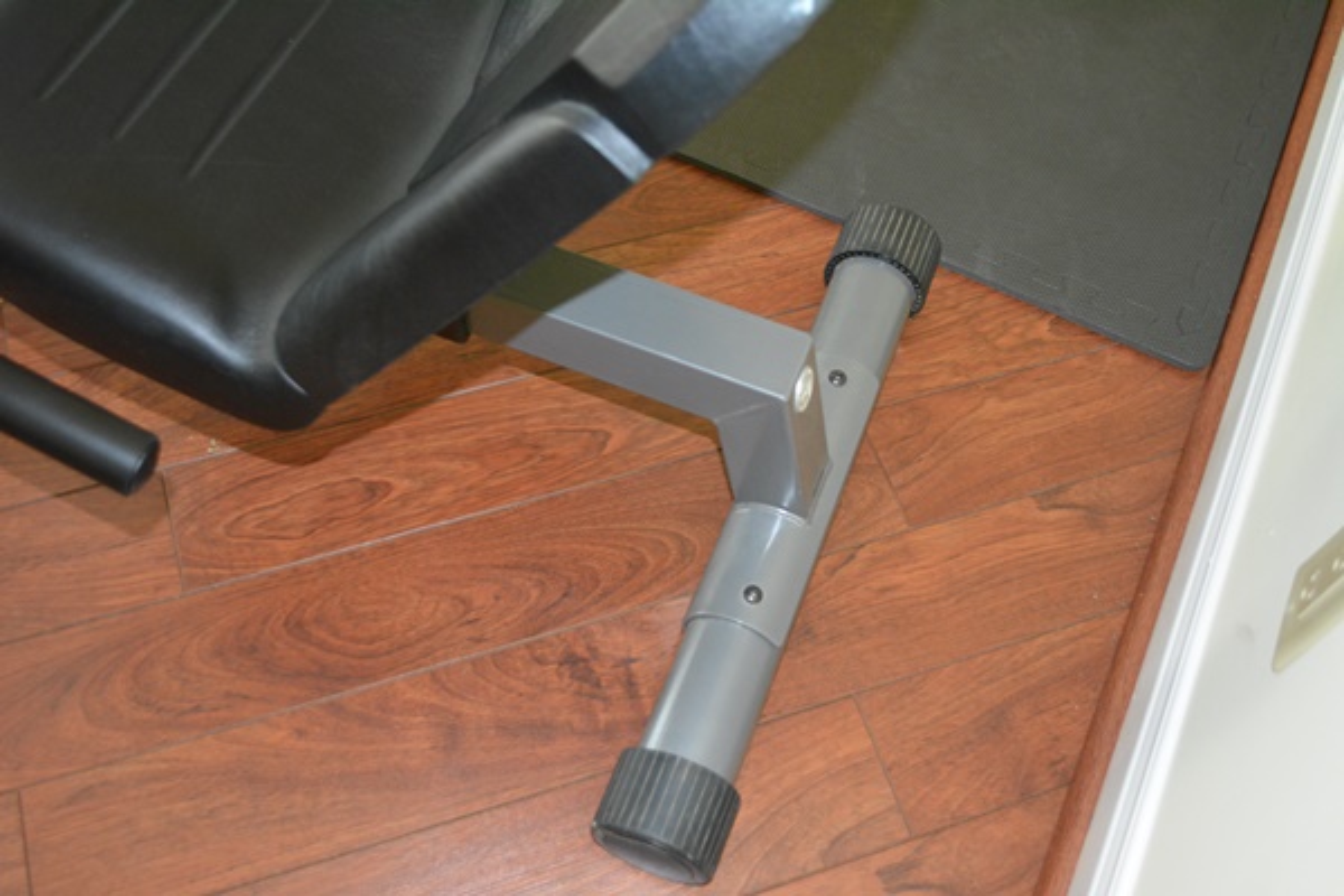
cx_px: 672
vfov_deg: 36.9
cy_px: 448
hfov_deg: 53.1
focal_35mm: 36
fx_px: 1344
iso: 2200
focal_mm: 24
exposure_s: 1/60
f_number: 4
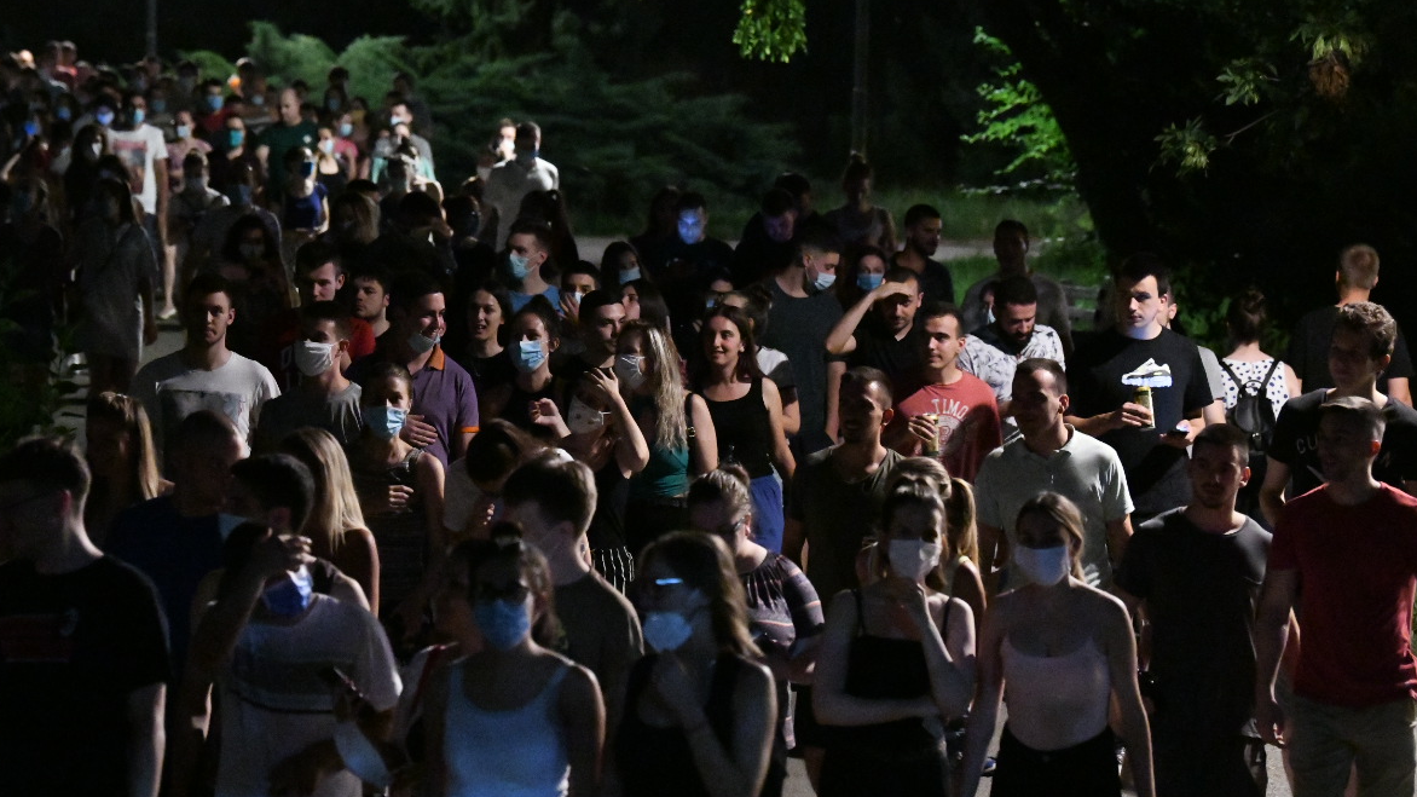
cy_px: 339
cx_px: 516
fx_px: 6800
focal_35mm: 181
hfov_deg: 11.9
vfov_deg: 6.7
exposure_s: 1/100
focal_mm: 125
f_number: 4.5
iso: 25600
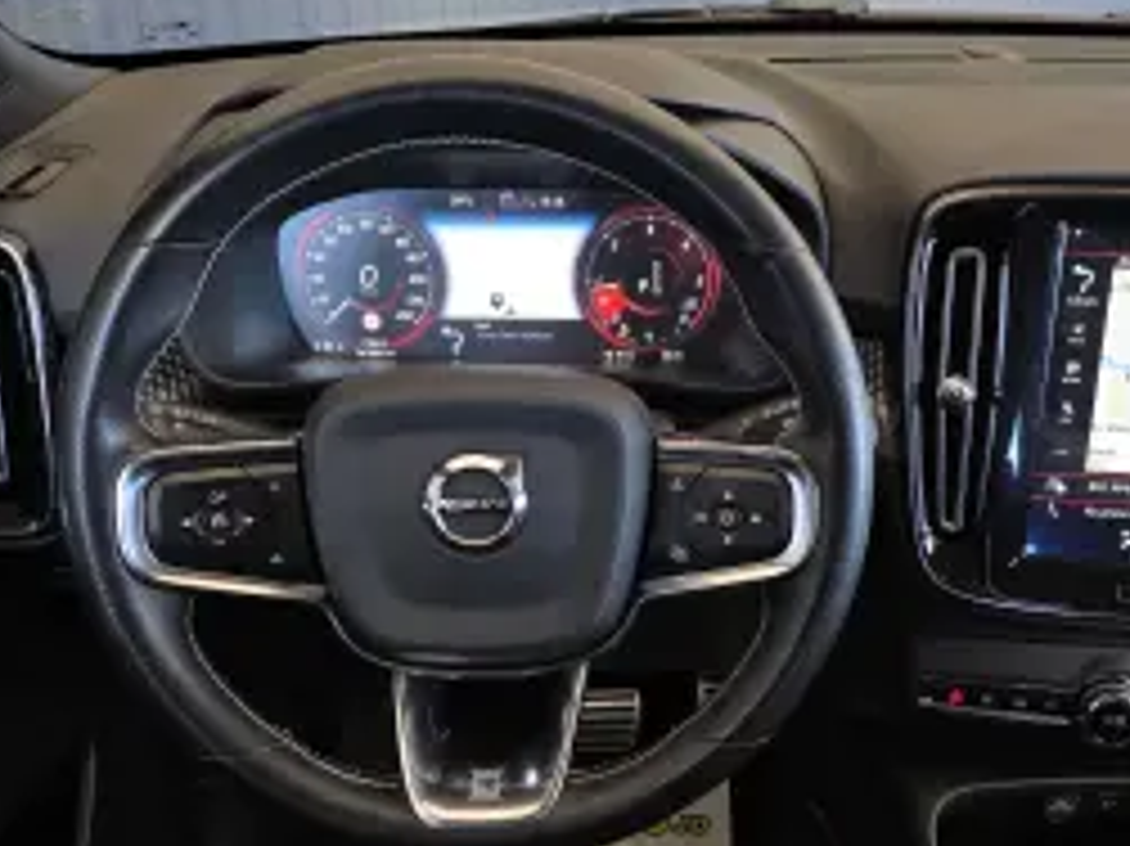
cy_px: 558
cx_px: 648
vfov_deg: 42.4
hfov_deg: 55.2
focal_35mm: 33
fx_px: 1077
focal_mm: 6.25
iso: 50
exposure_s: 1/51.1
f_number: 1.7
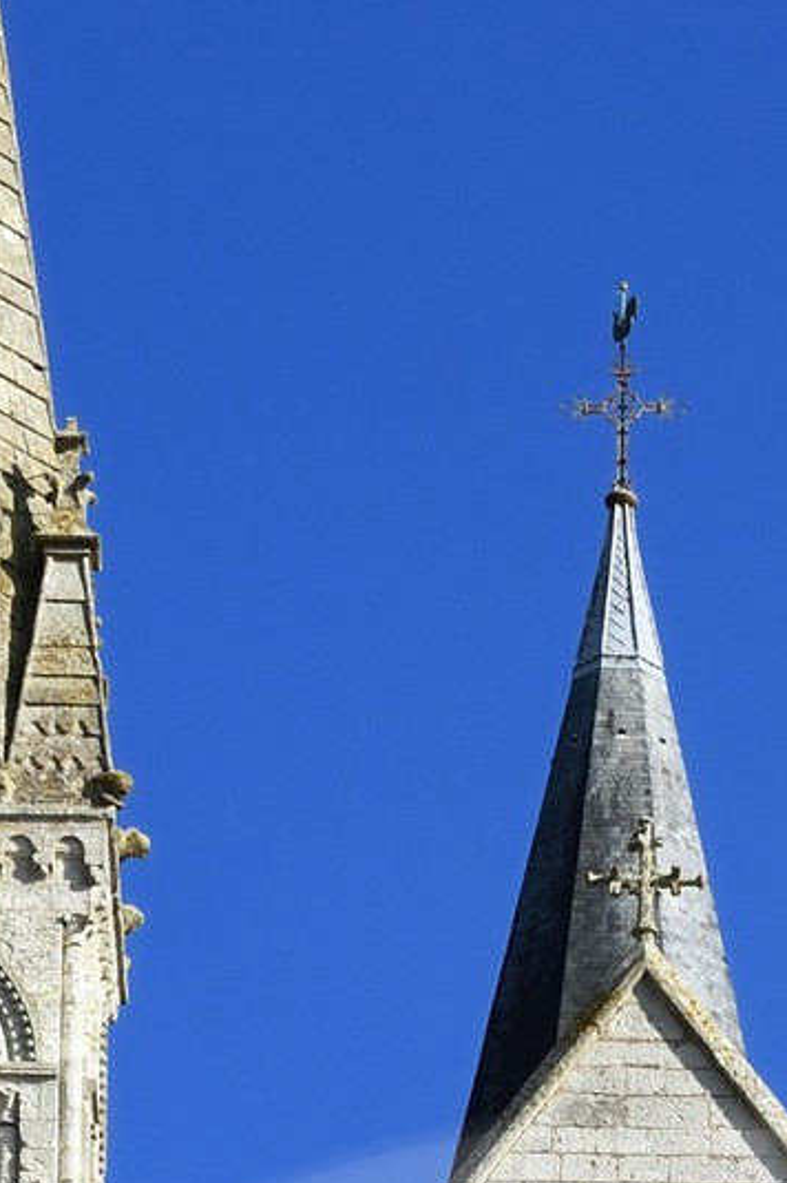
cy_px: 2156
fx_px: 7683
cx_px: 648
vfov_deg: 8.5
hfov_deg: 5.9
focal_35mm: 234
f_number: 13
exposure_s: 1/250
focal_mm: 52
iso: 200
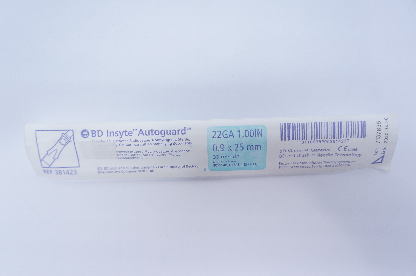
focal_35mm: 33
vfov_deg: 39.9
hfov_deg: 57.3
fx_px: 381
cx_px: 208
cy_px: 138
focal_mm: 22
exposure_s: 1/125
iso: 800
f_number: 4
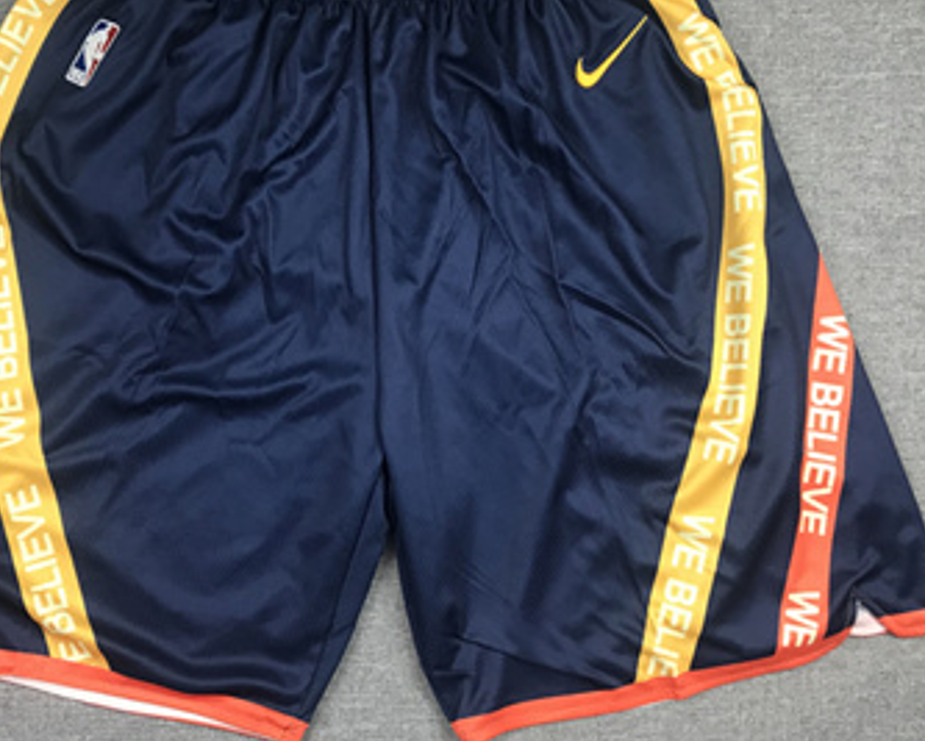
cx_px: 350
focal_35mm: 41
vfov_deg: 36.5
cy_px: 321
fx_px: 1123
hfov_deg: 44.4
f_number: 1.8
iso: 32
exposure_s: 1/33
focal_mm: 3.99
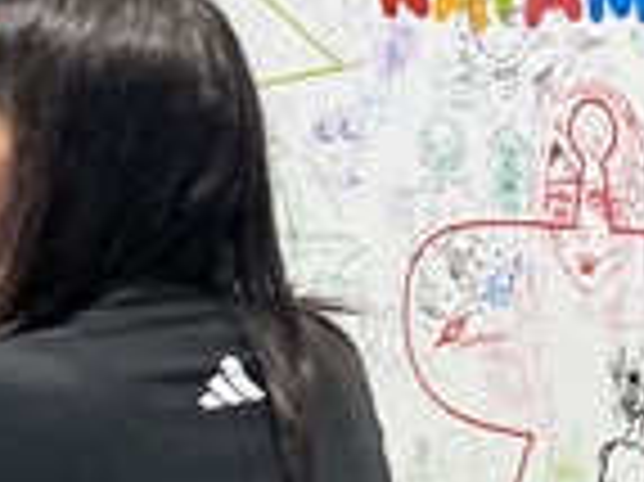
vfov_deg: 8.1
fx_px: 3383
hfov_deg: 10.5
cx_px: 973
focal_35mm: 182
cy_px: 523
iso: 125
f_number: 1.6
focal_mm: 5.1
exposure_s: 1/100
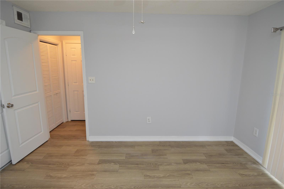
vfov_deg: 67.3
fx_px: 142
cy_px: 94
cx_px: 142
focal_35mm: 18
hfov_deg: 90.1
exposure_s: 1/60
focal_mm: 12
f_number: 4
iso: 400
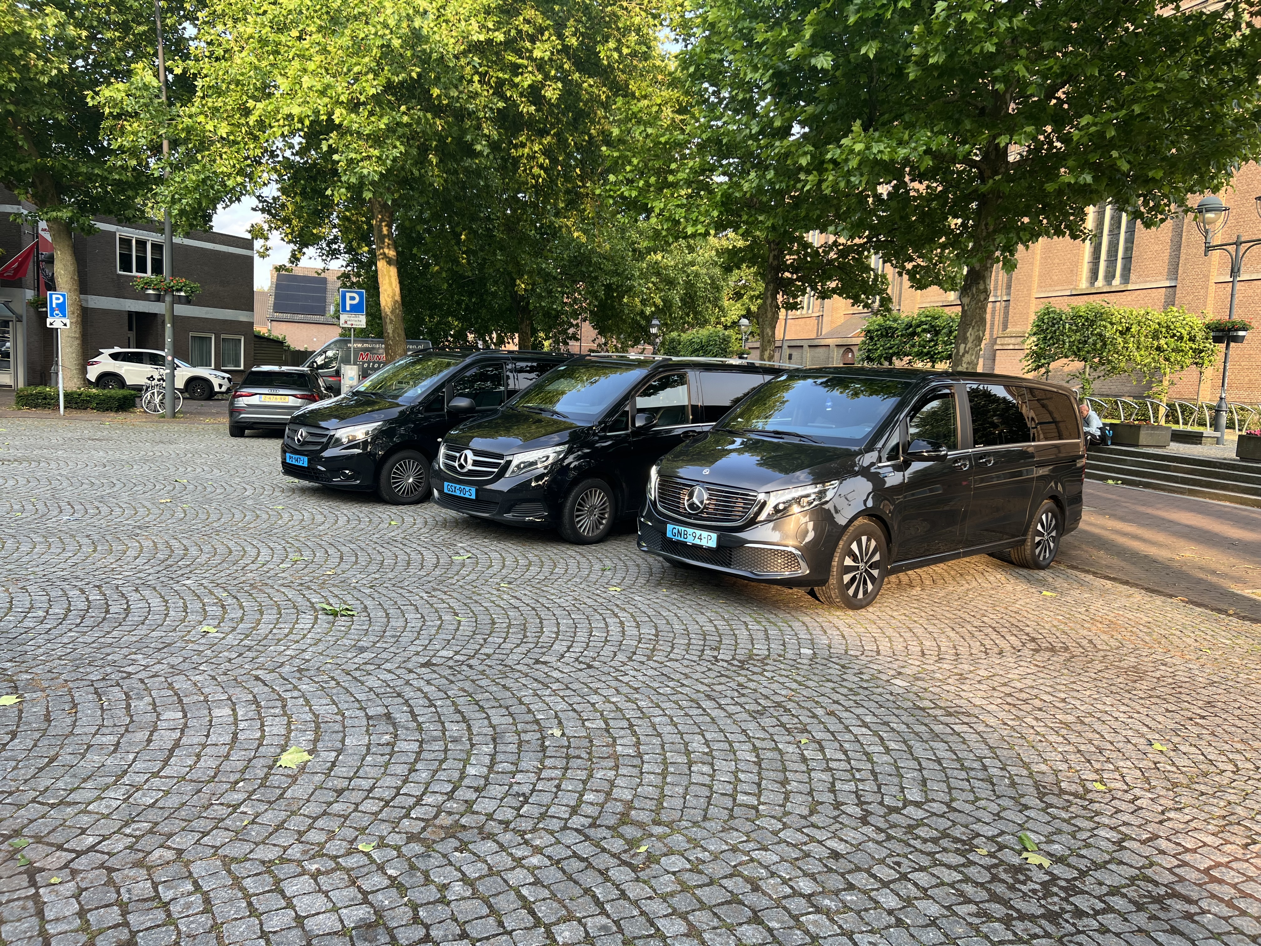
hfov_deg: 67.3
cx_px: 630
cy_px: 473
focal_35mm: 26
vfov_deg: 53.1
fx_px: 947
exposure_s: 1/171
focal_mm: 5.7
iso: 40
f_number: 1.5
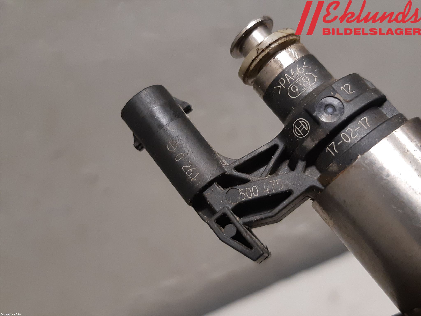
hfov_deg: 67.3
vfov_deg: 53.1
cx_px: 210
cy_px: 158
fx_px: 316
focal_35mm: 26
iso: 200
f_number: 1.7
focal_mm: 3.93
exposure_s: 1/50
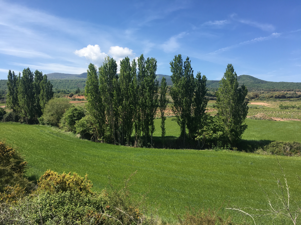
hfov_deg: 61.7
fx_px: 252
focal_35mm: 29
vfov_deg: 48.2
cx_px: 150
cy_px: 112
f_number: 2.2
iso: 25
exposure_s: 1/1083
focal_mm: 4.15
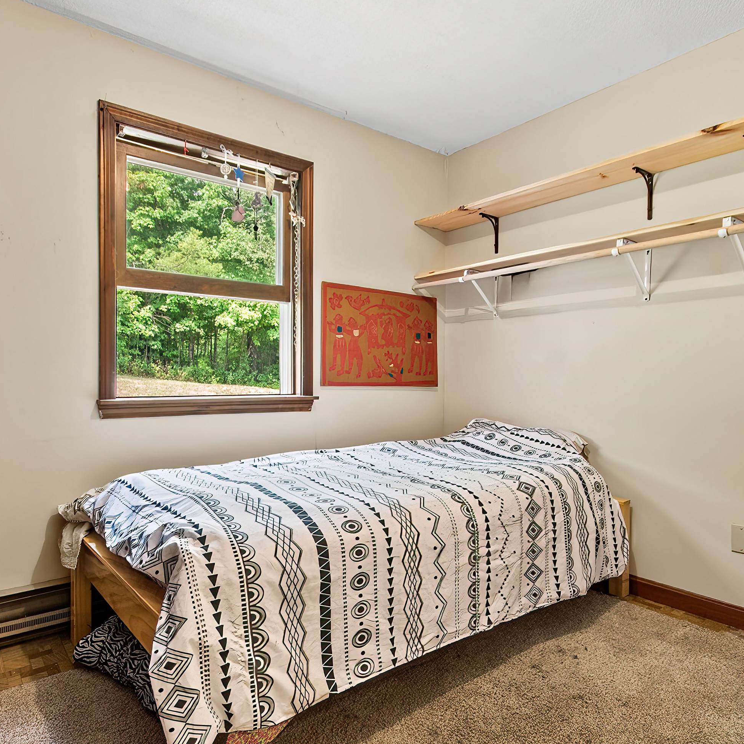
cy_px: 368
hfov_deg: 74.2
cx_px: 308
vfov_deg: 74.8
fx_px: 486
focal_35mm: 20
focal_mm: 10
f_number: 10
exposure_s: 1/6
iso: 800
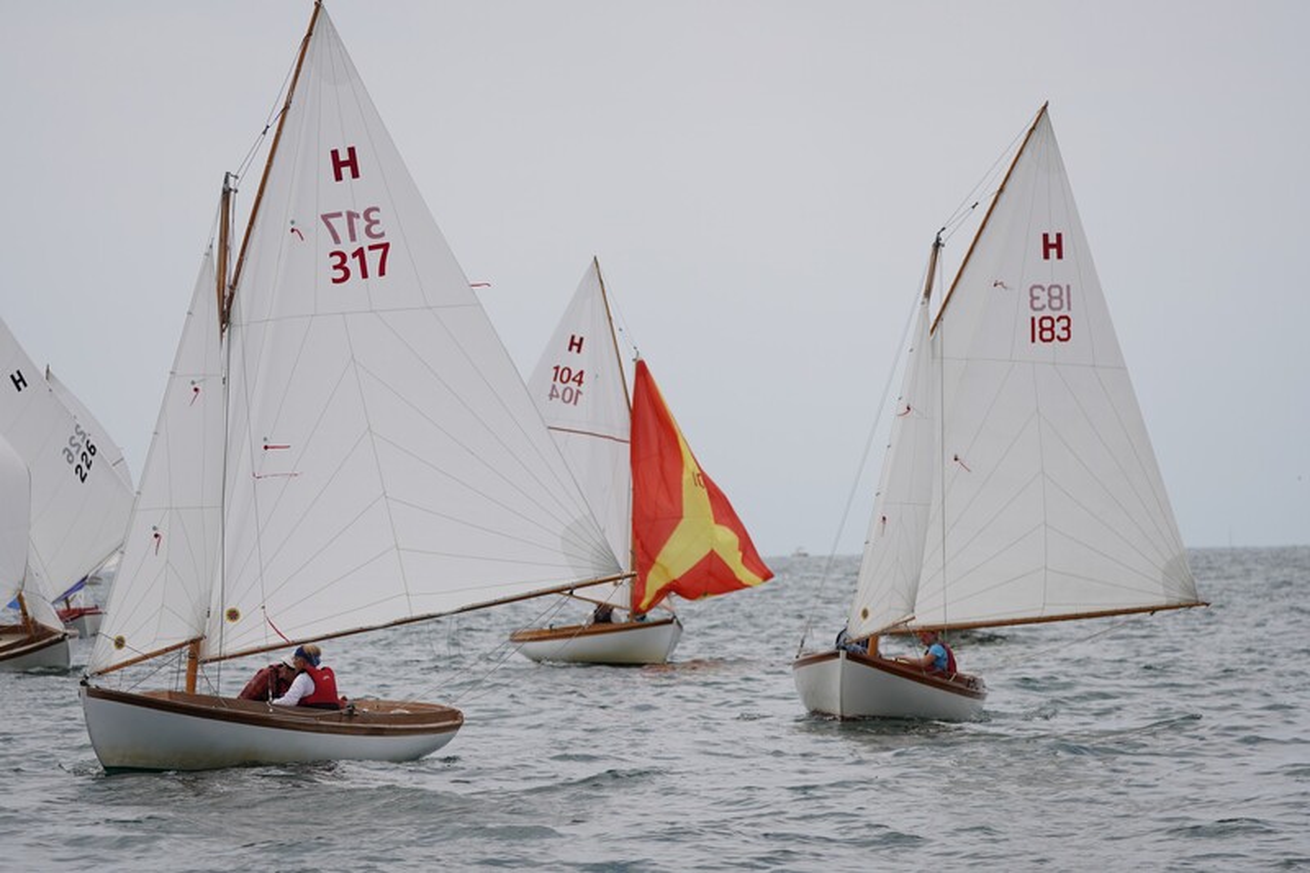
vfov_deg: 6.1
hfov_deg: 9.2
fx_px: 8185
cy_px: 436
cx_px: 655
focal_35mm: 225
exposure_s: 1/1250
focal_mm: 150
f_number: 5
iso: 125
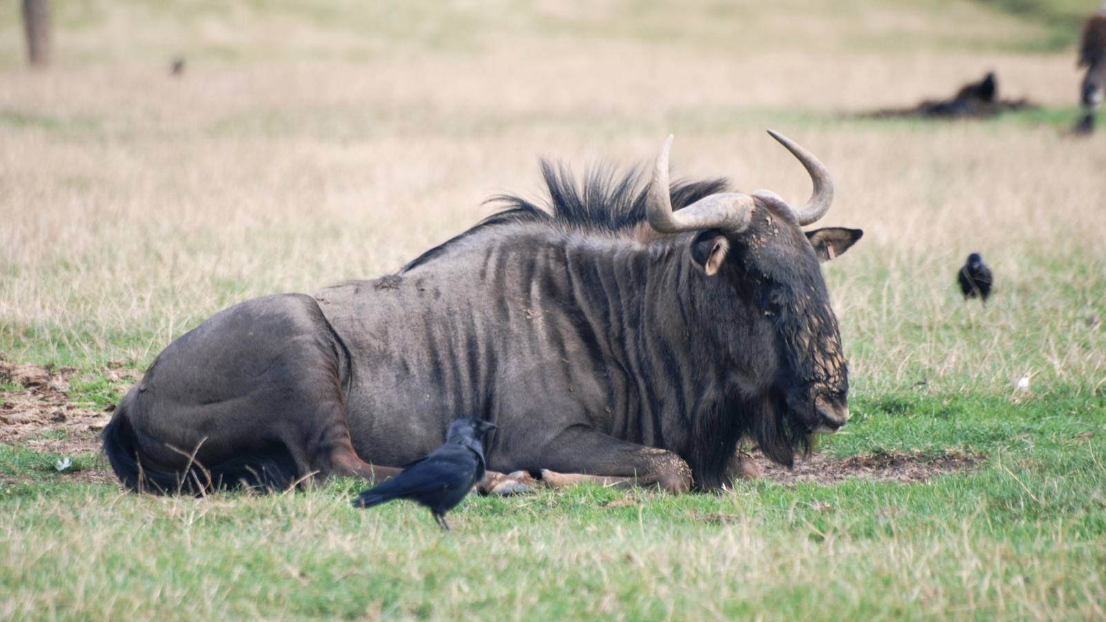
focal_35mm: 473
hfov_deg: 4.6
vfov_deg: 2.6
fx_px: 13870
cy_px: 295
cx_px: 553
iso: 400
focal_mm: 300
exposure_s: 1/500
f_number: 5.6
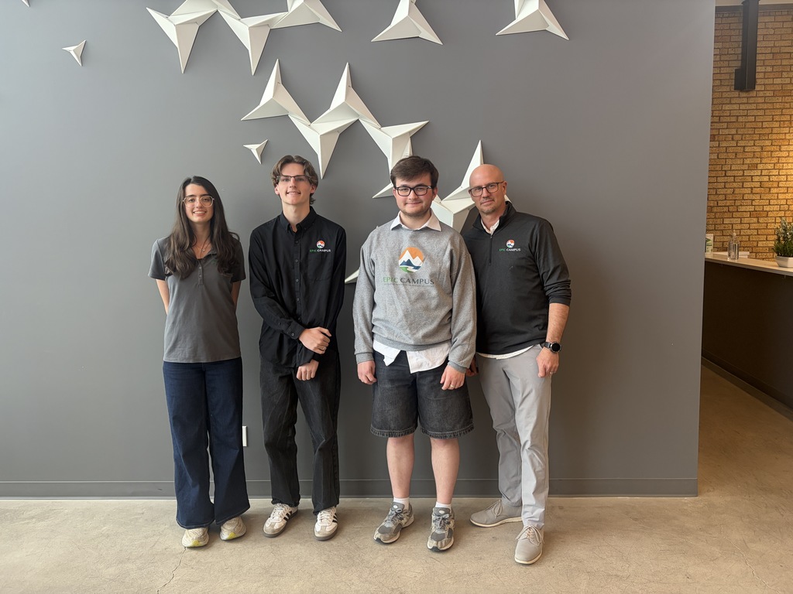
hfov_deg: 67.3
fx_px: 596
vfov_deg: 53.1
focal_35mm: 26
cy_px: 297
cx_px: 396
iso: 100
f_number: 1.6
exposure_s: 1/120
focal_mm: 5.96
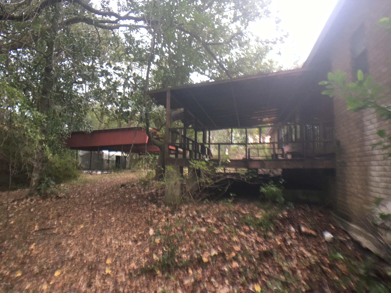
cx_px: 196
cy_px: 146
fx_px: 328
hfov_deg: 61.7
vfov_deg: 48.2
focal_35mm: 29
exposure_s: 1/15
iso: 25
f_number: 2.2
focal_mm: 4.15
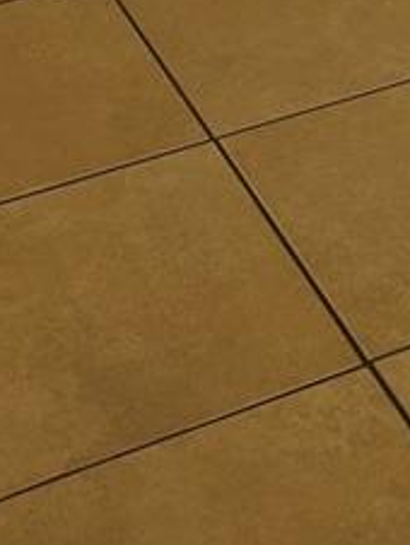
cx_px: 613
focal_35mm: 122
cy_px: -497
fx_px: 1923
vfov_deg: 14.0
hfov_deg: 11.7
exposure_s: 1/180
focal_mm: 5.4
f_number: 1.8
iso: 20
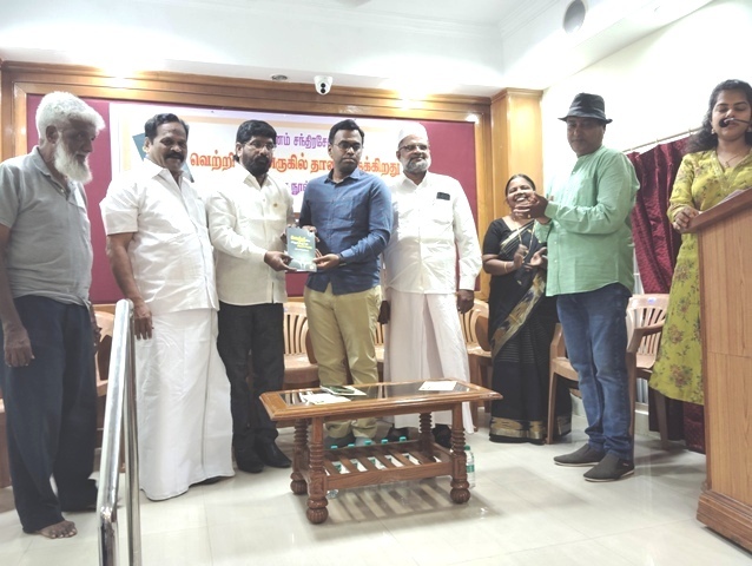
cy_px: 283
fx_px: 609
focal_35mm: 28
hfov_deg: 63.4
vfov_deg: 49.8
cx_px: 376
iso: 698
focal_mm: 4.22
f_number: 1.8
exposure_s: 1/50
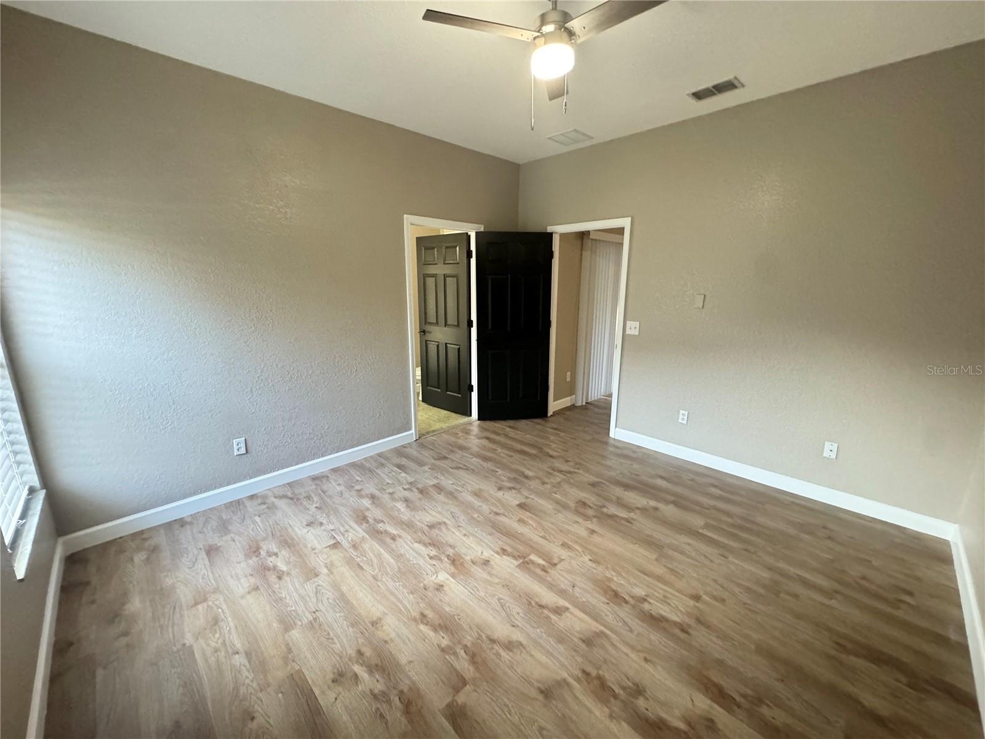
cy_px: 370
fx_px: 398
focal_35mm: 14
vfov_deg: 85.7
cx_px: 492
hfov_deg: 102.1
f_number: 2.2
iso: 1000
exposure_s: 1/60
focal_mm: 2.22
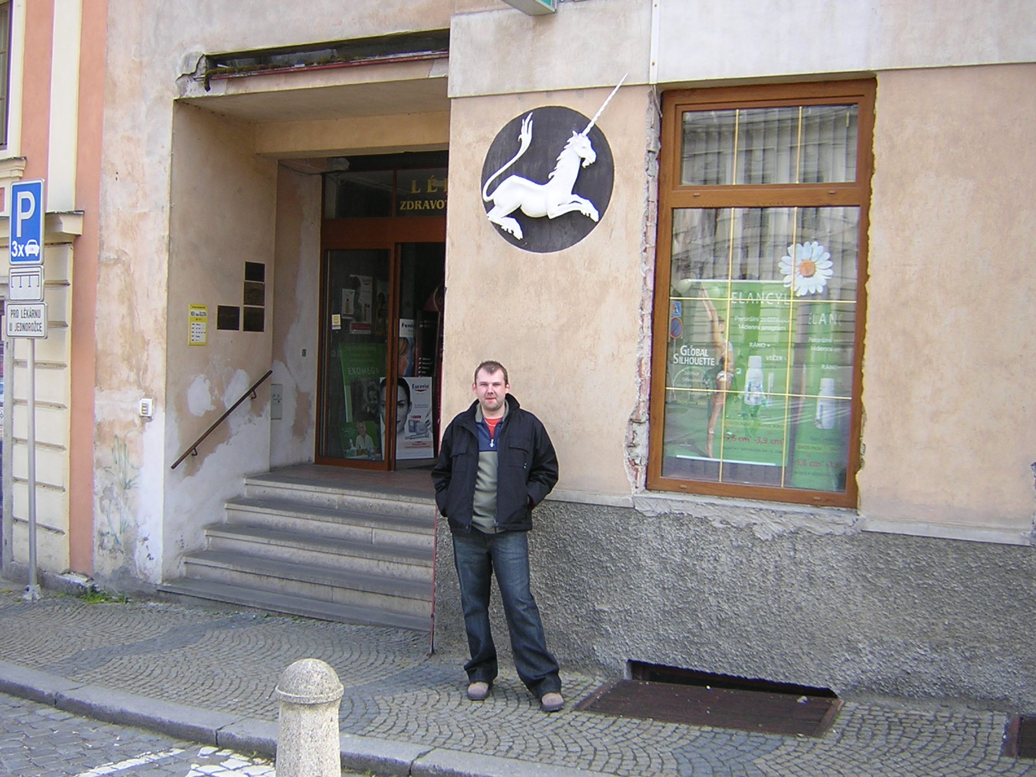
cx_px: 518
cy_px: 388
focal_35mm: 36
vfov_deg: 39.7
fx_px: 1077
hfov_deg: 51.4
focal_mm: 4.7
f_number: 2.6
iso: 100
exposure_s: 1/162
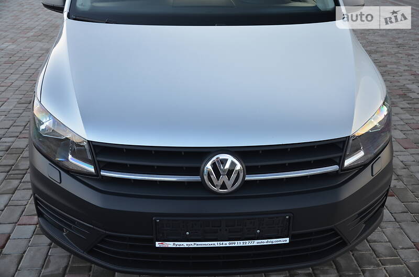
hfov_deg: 51.4
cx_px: 210
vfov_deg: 35.3
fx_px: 436
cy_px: 138
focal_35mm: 38
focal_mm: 25
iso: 400
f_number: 4.5
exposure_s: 1/80
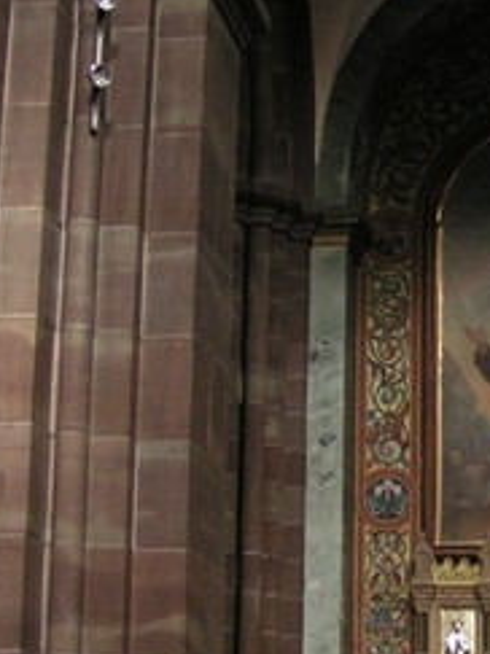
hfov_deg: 14.9
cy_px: 410
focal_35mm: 96
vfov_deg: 20.4
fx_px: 1813
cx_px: 568
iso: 200
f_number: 2.8
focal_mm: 5.8
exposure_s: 1/6
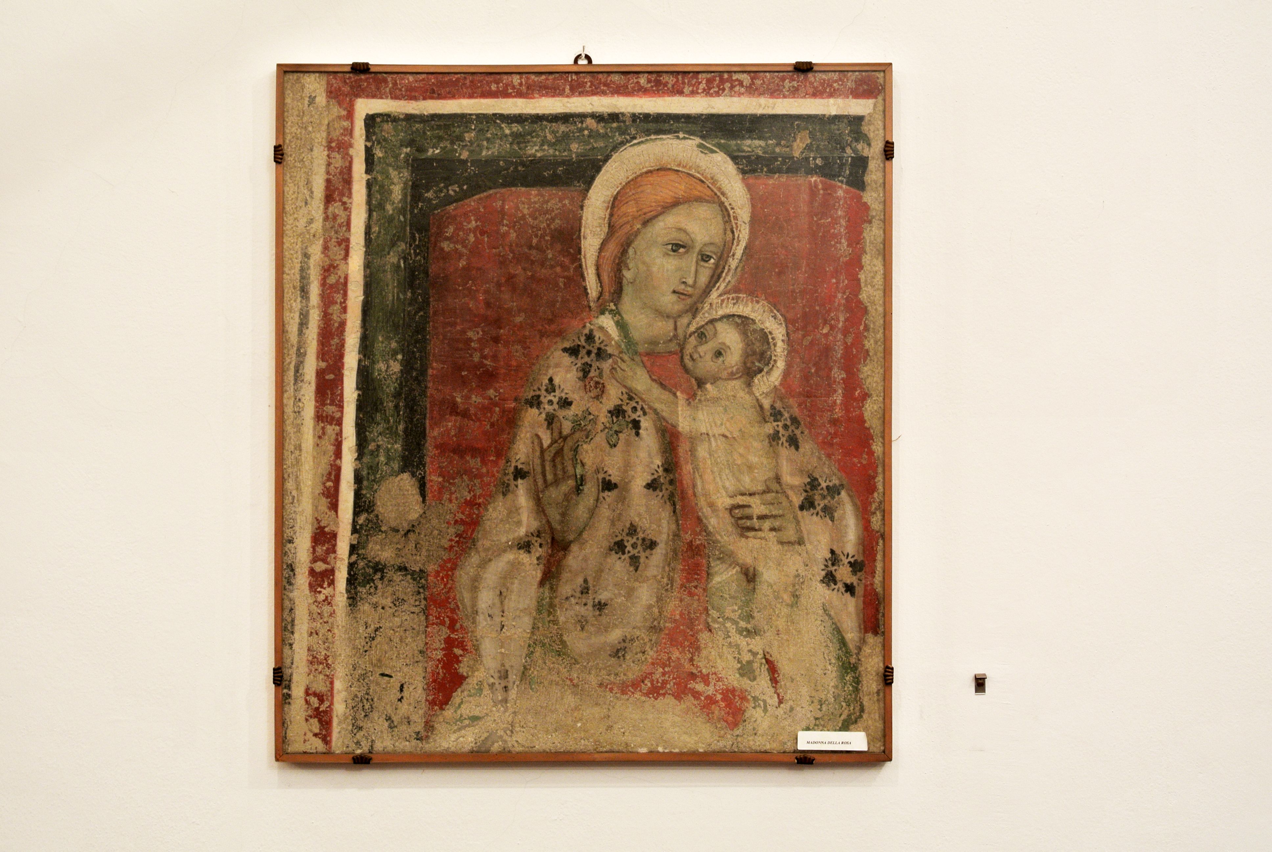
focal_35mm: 61
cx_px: 636
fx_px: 2158
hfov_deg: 32.8
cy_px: 426
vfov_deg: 22.3
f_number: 5
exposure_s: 1/6
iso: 100
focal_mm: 22.7
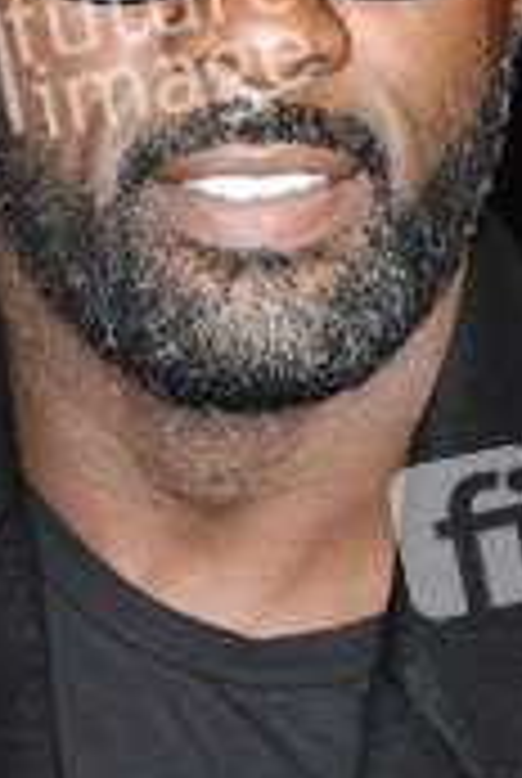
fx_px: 9011
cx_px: 214
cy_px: 288
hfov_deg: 3.3
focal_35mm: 416
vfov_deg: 4.9
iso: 320
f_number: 4.5
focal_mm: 120
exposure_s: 1/200
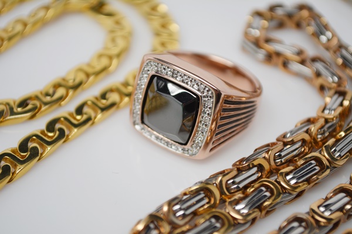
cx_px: 176
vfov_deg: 17.5
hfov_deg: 26.0
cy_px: 117
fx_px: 763
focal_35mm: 78
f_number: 5.6
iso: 400
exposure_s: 1/60
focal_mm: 52
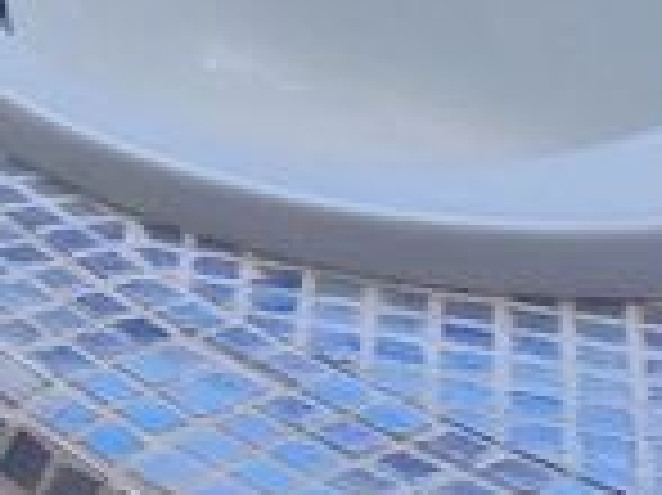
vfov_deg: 8.3
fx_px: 3057
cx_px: -1225
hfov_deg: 9.8
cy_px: -810
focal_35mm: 160
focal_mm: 6.4
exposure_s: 1/120
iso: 50
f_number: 1.8
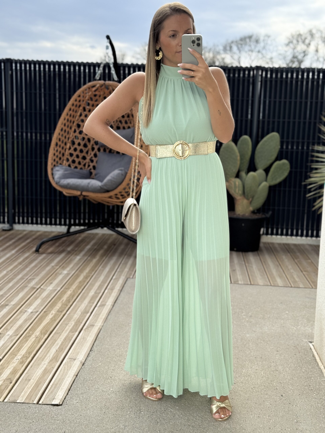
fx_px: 601
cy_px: 216
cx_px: 162
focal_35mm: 48
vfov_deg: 39.7
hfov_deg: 30.3
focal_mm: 6.76
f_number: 1.78
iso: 64
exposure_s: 1/1681
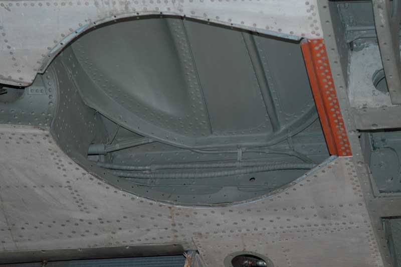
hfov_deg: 16.1
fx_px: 1419
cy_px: 134
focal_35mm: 128
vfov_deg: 10.7
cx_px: 200
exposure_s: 1/60
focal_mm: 85
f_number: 5.6
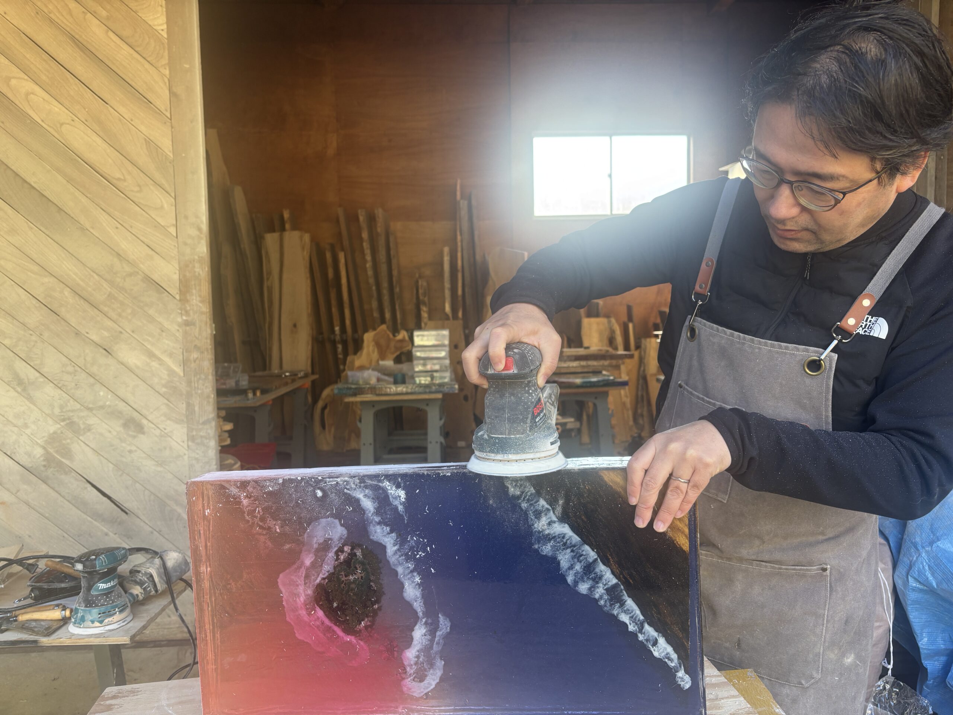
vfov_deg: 53.1
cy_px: 358
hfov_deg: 67.3
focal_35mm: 26
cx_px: 476
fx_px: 716
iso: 64
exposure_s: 1/121
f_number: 1.6
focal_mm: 5.96
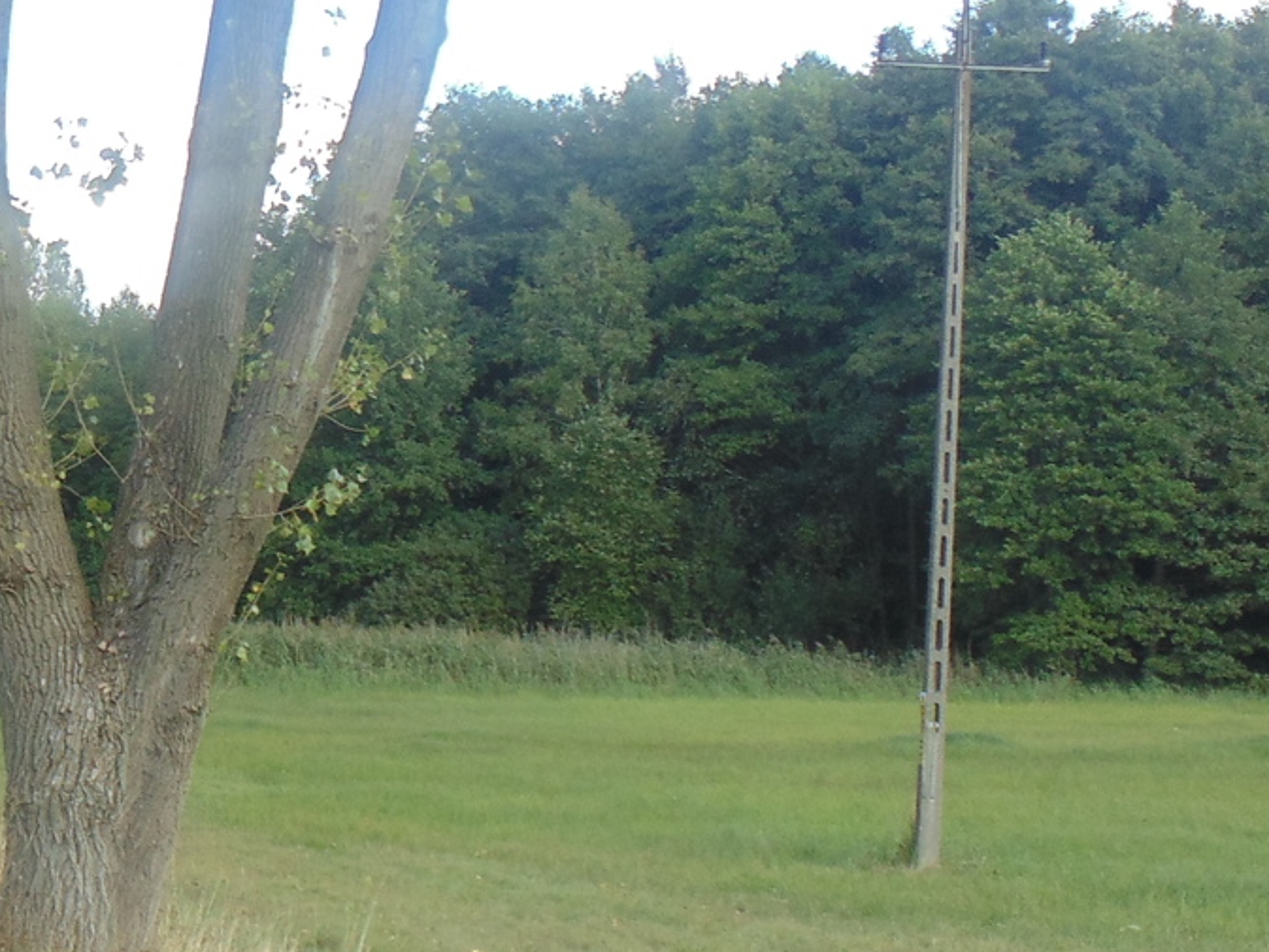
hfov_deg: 18.7
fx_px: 3557
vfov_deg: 15.1
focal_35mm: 97
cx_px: -405
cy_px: 794
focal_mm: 6.2
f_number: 3.4
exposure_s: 1/200
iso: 80
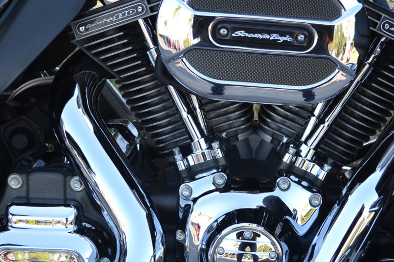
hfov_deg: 23.8
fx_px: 930
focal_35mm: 85
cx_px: 251
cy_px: 118
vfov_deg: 16.1
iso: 220
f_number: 5.6
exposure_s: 1/125
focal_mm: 36
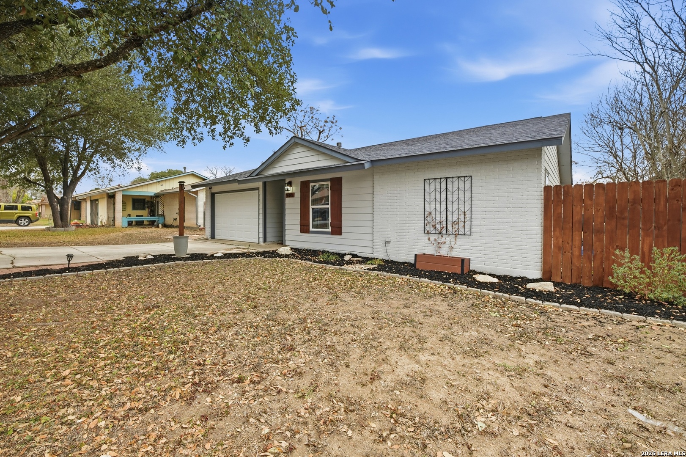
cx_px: 343
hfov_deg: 108.3
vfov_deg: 85.4
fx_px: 248
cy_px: 228
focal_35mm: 13
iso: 250
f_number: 6.3
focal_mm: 9
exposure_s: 1/1000
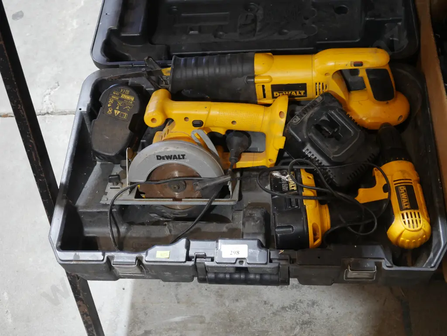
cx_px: 224
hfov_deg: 38.2
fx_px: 646
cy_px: 168
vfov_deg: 29.1
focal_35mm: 50
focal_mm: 25
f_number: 5.3
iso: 1250
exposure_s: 1/60
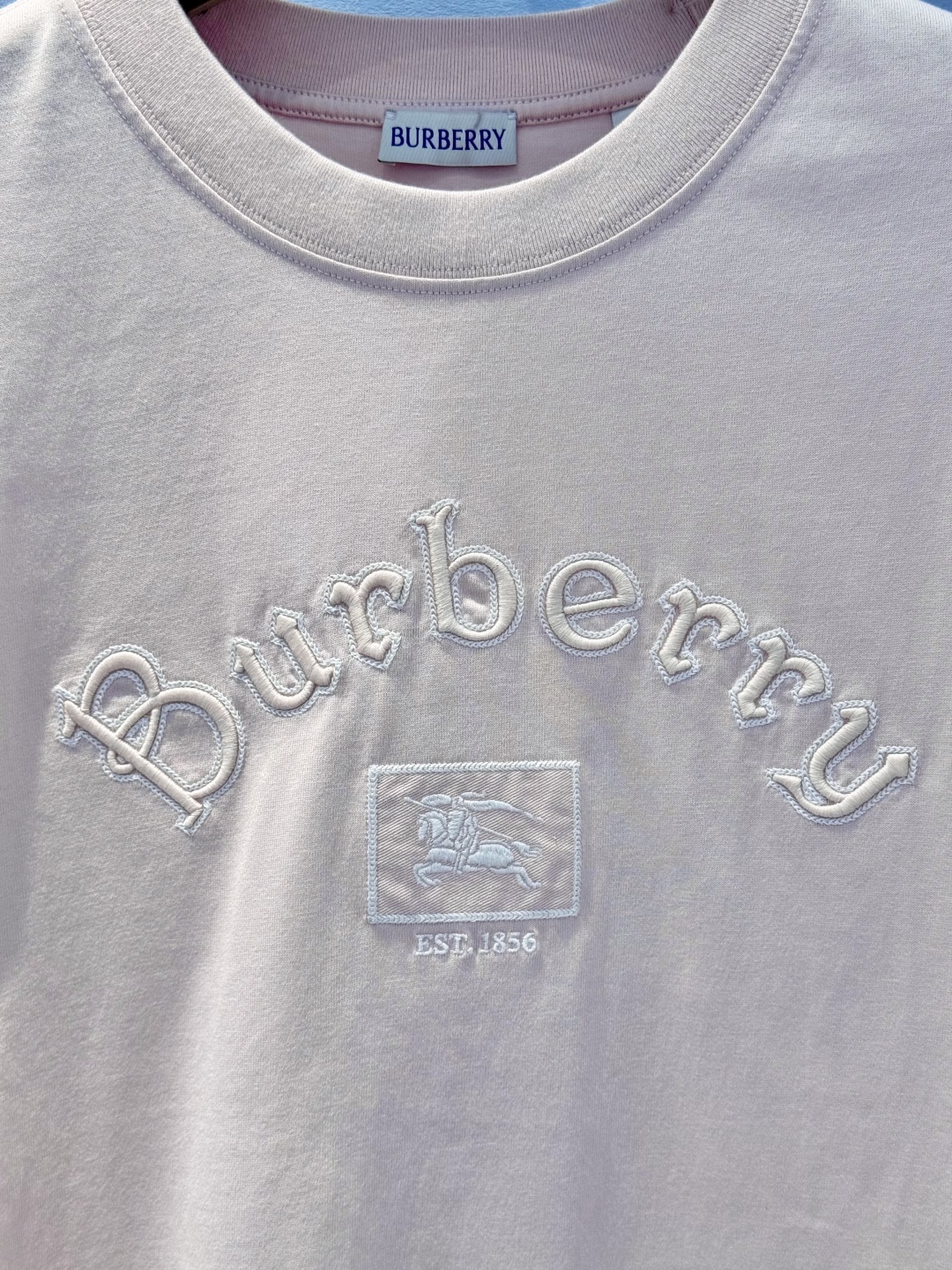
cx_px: 476
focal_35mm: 48
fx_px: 1760
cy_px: 635
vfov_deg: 39.7
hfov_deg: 30.3
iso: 64
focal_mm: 6.76
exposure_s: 1/121
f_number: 1.78
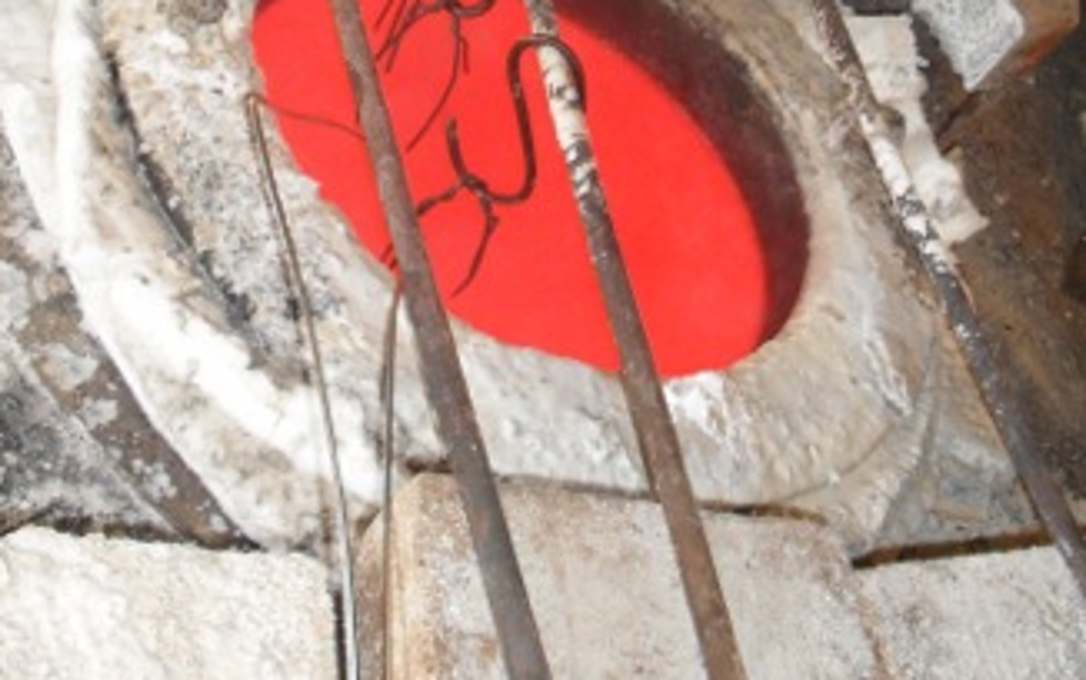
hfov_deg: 40.3
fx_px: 1480
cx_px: 543
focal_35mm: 50
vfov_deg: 25.1
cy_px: 63
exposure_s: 1/45
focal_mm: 6.3
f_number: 3.2
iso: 200
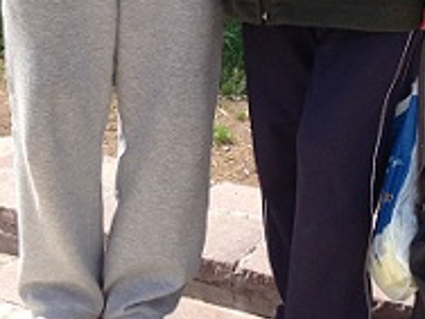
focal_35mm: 123
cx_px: 170
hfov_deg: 16.0
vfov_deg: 11.6
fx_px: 1510
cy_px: -132
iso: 50
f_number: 2.4
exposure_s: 1/742
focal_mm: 4.12
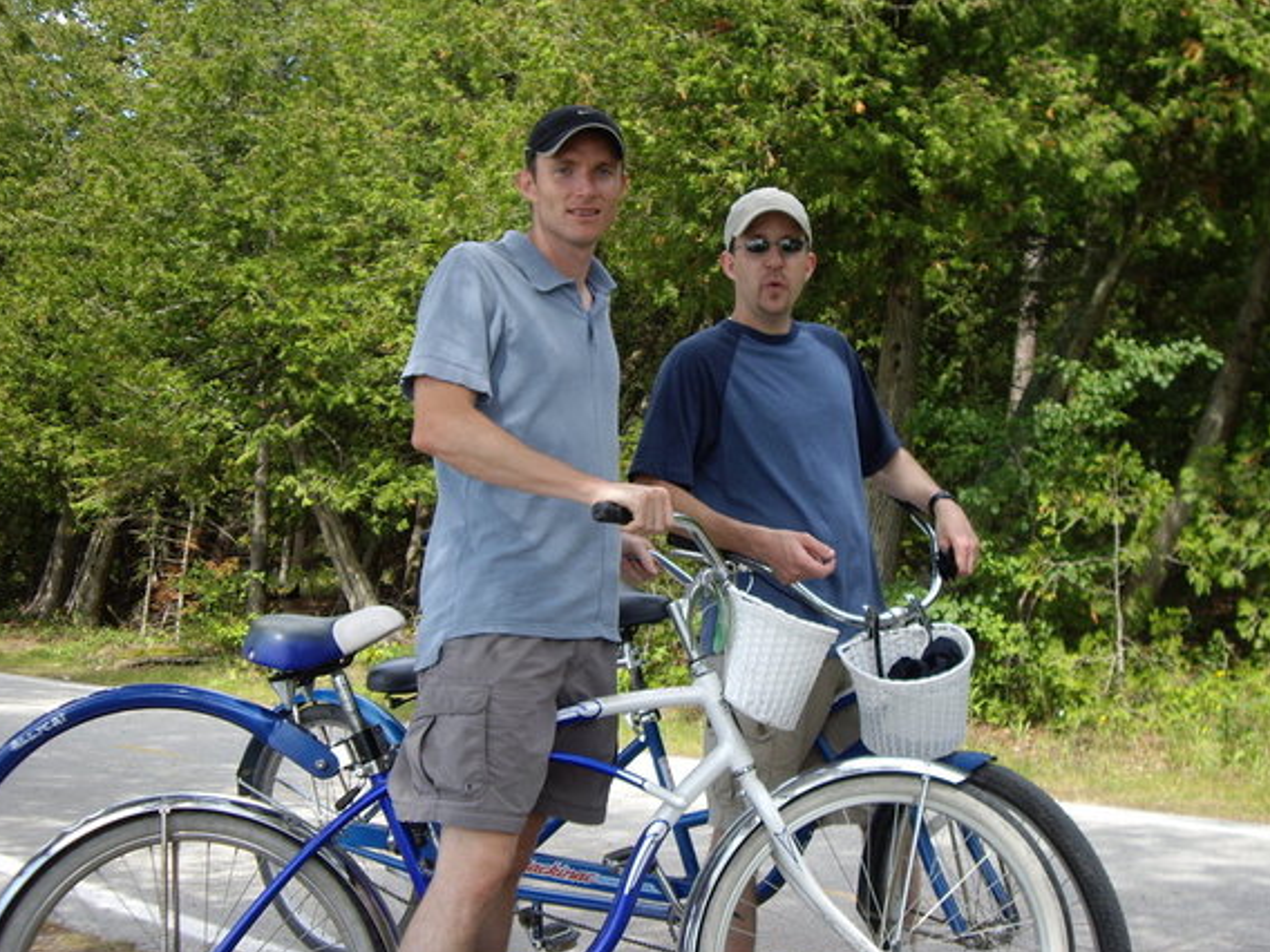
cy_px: 427
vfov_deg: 27.5
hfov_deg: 36.2
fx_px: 1944
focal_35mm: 53
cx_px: 680
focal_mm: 7.6
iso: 50
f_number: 3
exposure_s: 1/160
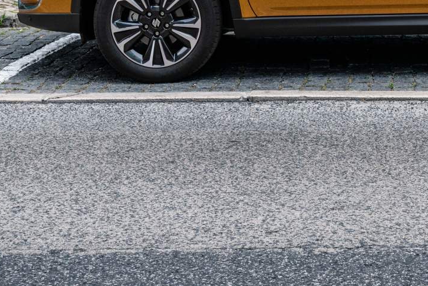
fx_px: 1082
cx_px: 403
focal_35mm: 91
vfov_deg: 14.5
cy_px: -61
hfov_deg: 21.8
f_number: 11
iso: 1000
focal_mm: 34
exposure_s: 1/50
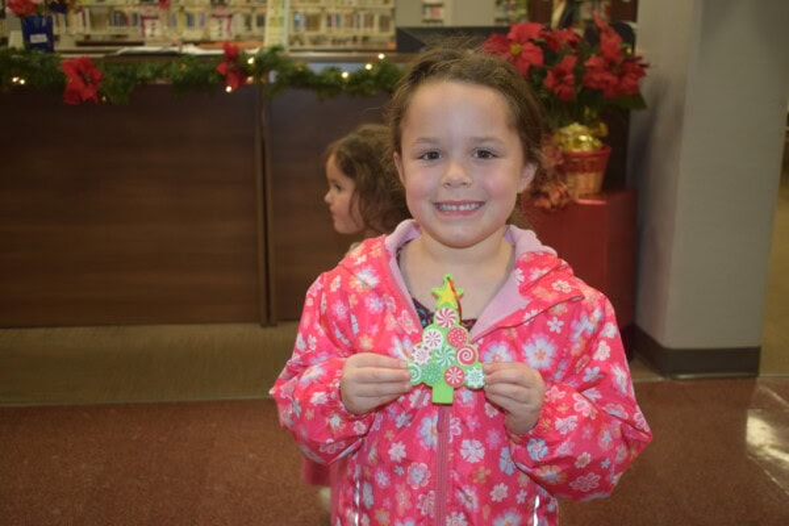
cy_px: 263
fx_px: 855
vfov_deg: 34.2
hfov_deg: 49.6
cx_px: 394
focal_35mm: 39
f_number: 4.2
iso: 800
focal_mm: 26
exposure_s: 1/80
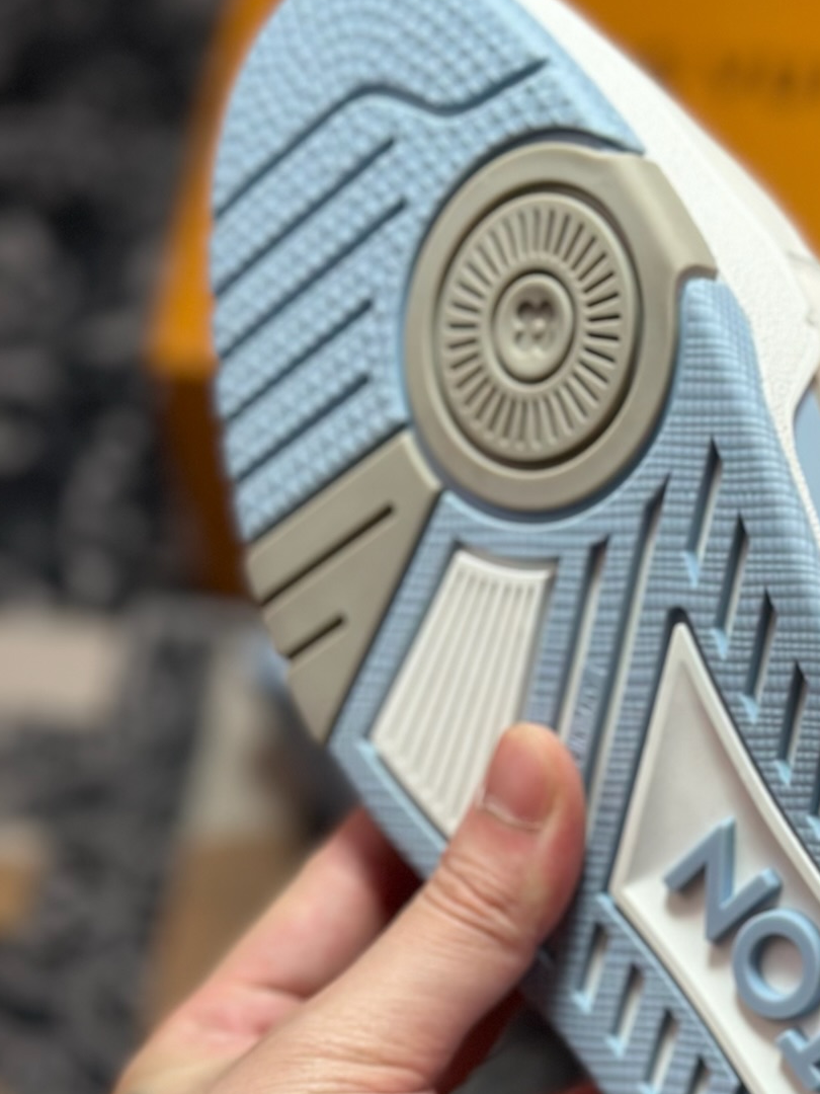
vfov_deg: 21.4
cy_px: 767
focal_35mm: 91
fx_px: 2874
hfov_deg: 16.0
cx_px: 769
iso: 80
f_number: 1.78
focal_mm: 6.86
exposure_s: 1/1030
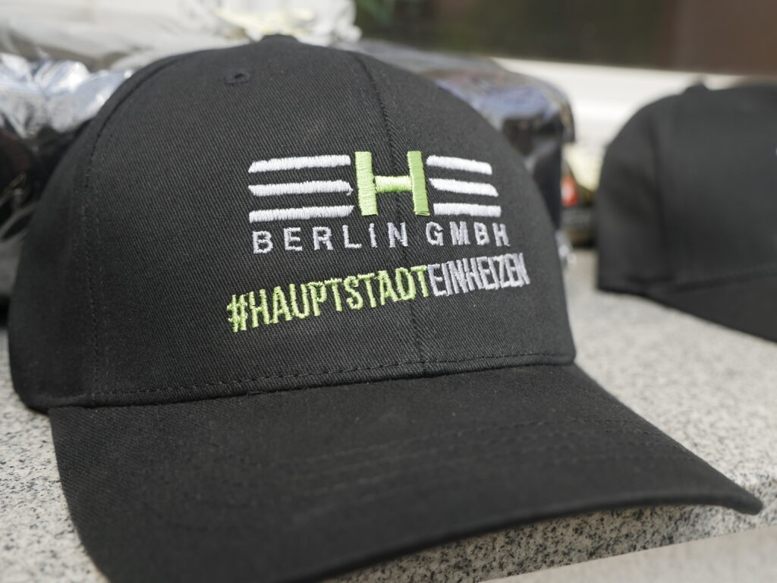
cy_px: 292
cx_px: 388
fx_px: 853
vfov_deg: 37.7
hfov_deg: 49.0
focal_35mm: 38
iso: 200
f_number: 3.5
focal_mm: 19
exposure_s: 1/200
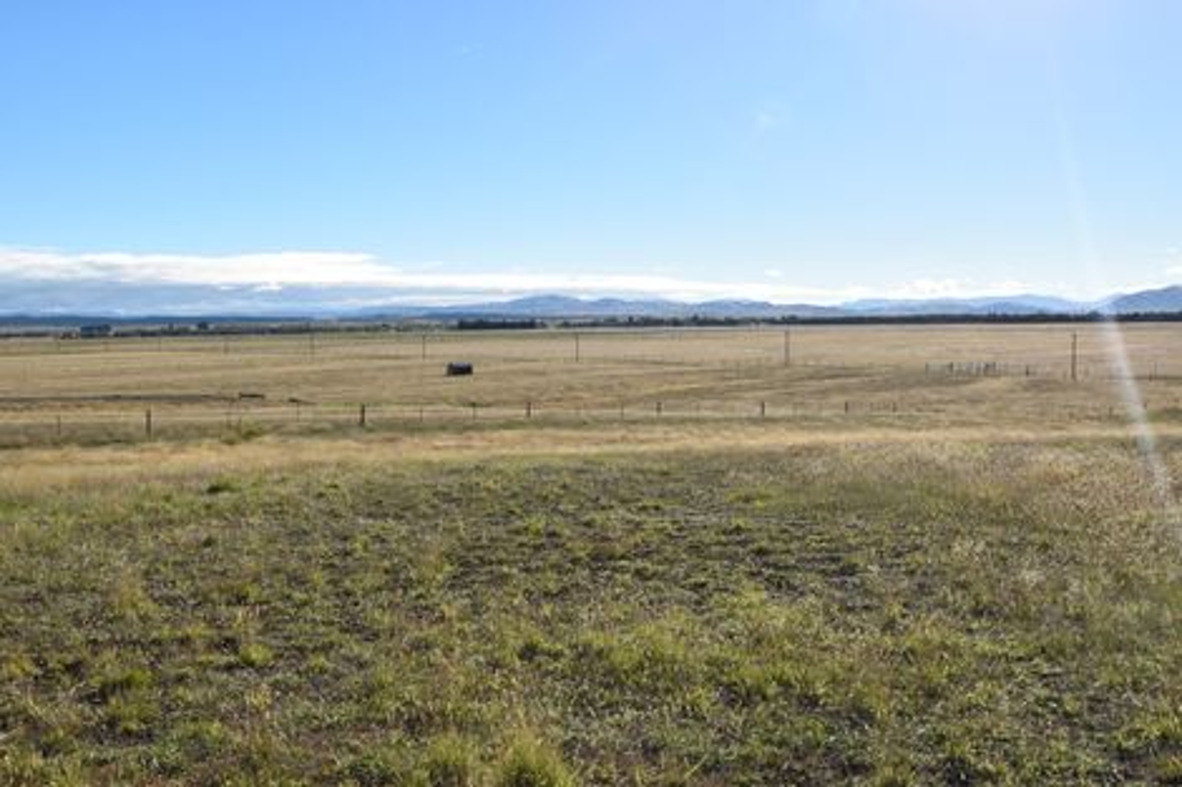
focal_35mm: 32
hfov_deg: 59.5
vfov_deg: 41.7
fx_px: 1034
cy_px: 394
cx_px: 591
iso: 100
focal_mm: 21
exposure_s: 1/200
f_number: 13
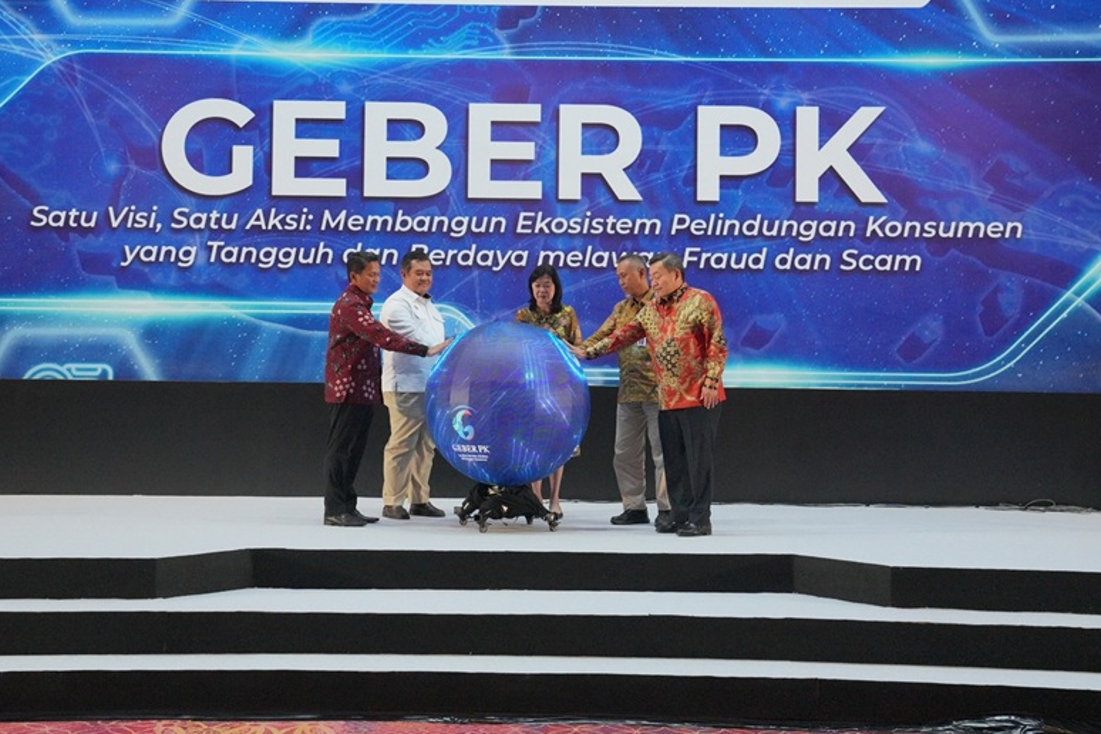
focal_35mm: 50
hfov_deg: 39.6
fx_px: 1529
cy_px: 313
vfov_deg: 27.0
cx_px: 514
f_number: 6.3
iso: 5000
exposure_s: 1/125
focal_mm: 43
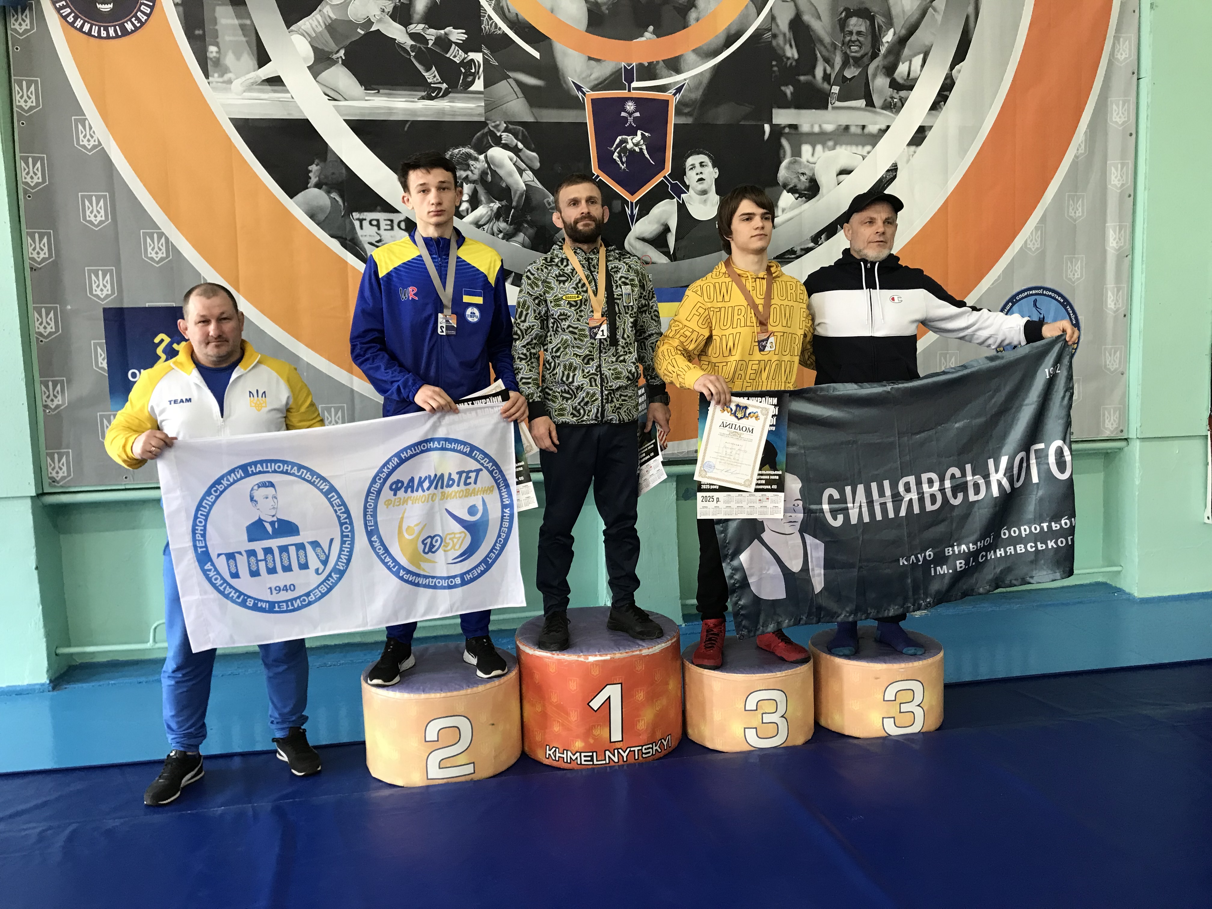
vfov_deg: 49.7
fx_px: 980
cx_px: 606
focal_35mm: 28
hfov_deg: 63.4
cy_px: 454
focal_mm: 3.99
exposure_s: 1/25
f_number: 1.8
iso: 32
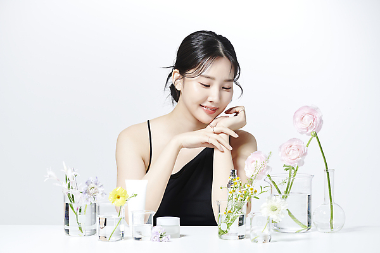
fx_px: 1108
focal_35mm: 105
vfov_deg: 13.0
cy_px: 126
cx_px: 190
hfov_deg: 19.5
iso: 64
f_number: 13
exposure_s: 1/125
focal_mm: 105
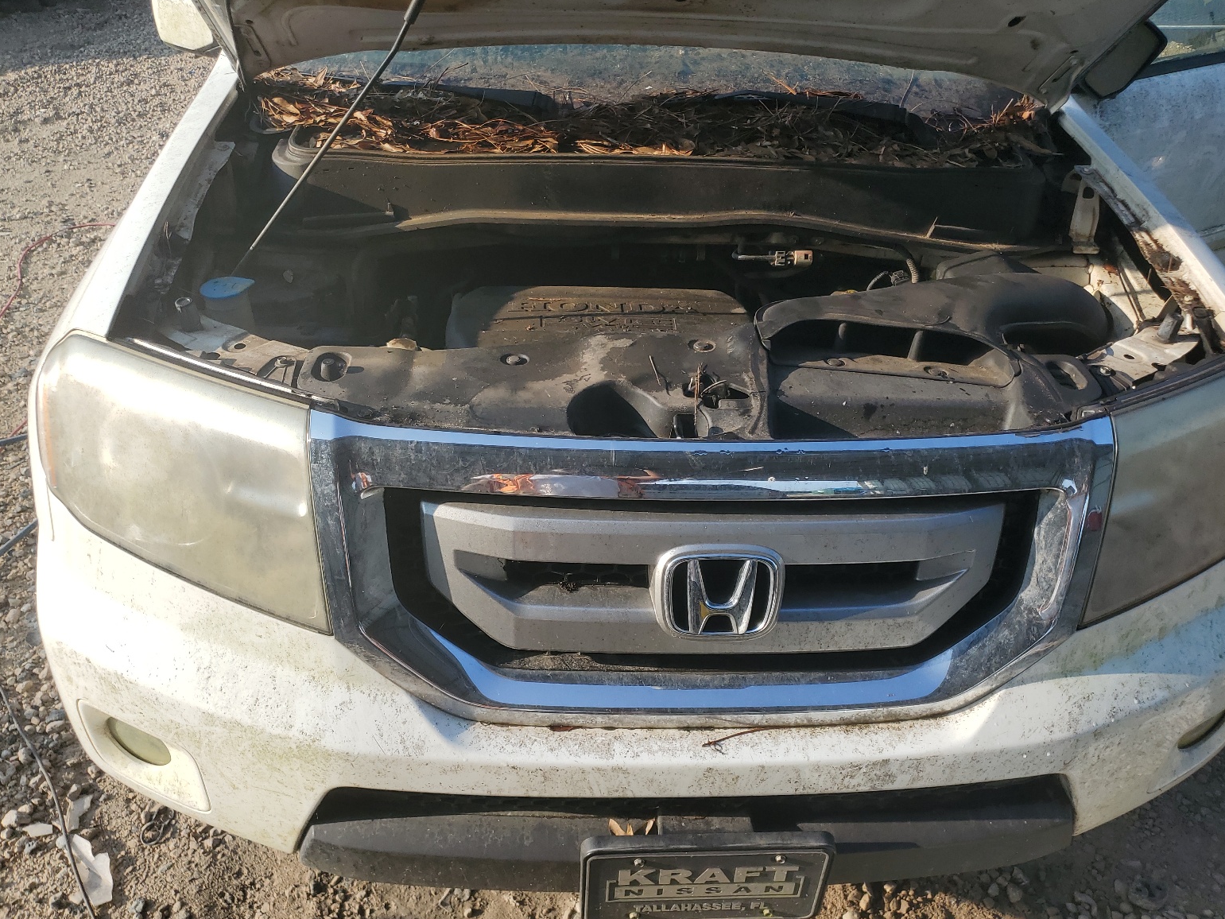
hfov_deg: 65.3
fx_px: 956
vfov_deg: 51.4
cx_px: 630
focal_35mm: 27
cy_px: 461
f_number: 1.5
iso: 50
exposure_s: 1/1667
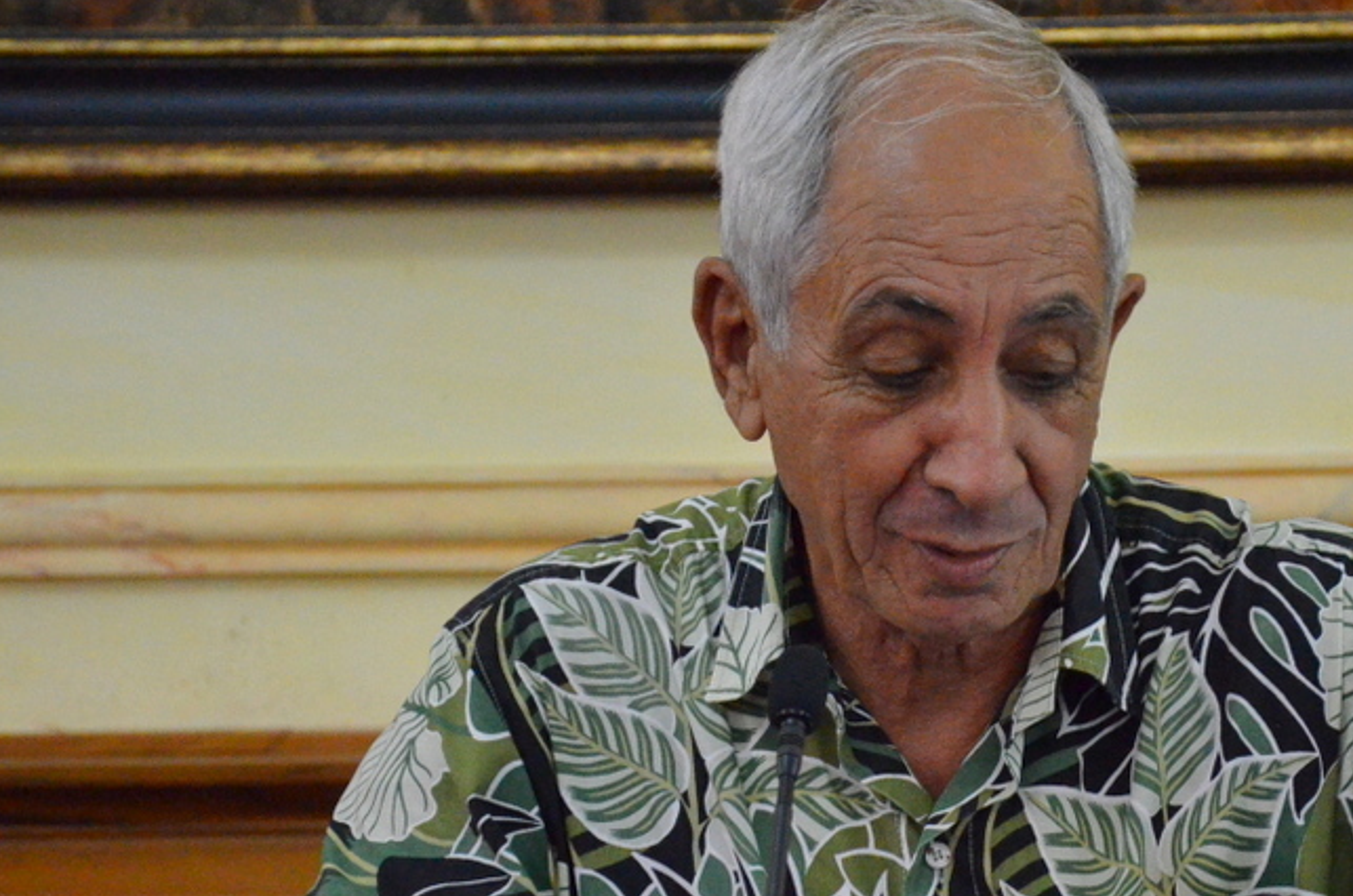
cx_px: 1077
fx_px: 11025
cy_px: 788
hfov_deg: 7.0
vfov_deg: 4.7
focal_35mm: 294
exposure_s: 1/125
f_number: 5.6
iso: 5000
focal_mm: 105
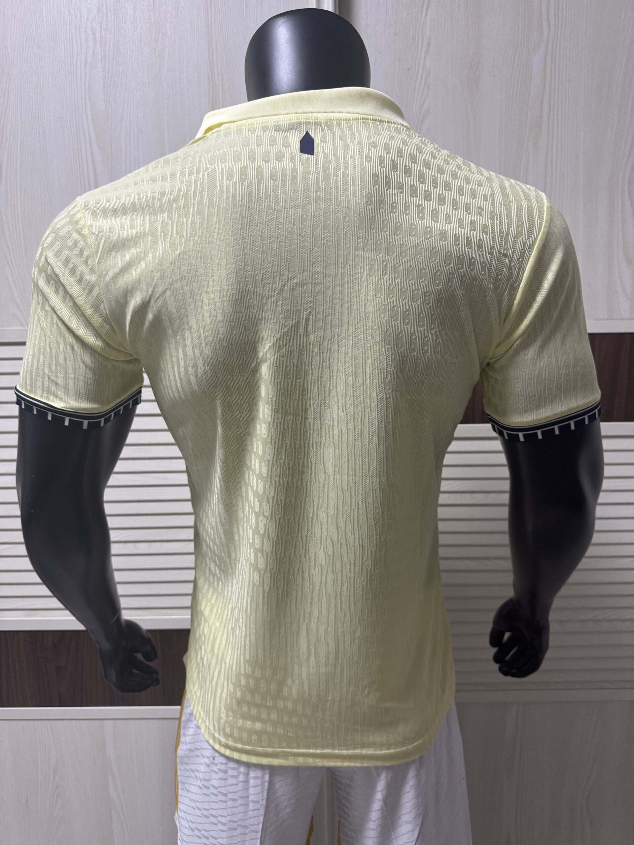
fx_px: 586
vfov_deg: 71.6
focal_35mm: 24
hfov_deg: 56.8
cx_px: 317
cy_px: 422
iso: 200
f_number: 1.78
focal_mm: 6.76
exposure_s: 1/71
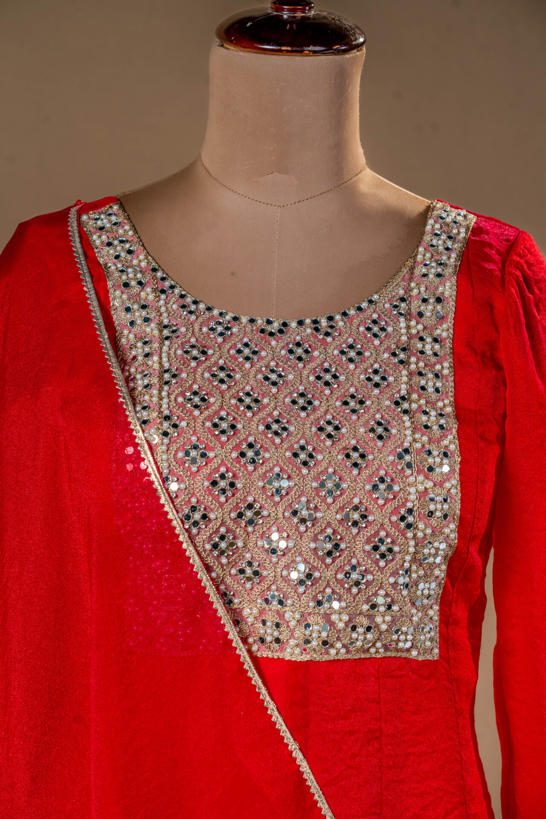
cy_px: 410
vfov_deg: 19.8
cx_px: 273
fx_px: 2343
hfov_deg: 13.3
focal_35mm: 103
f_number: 7.1
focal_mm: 103
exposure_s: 1/100
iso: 100
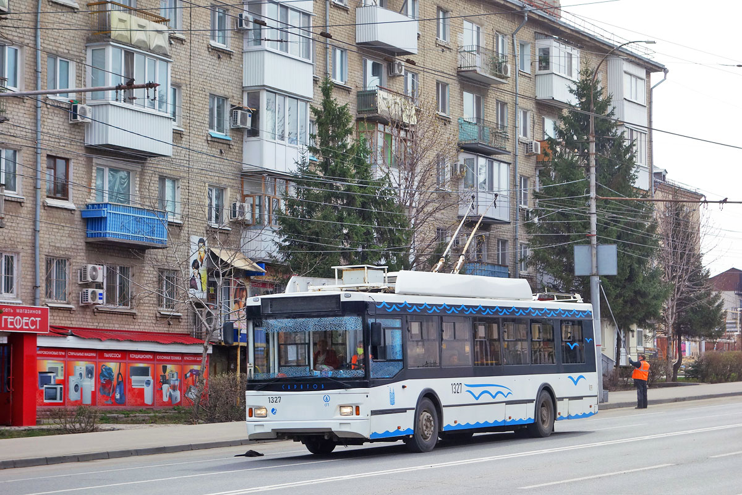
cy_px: 248
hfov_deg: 22.6
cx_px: 371
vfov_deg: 15.2
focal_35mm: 90
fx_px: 1855
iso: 125
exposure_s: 1/500
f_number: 5
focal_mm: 33.56
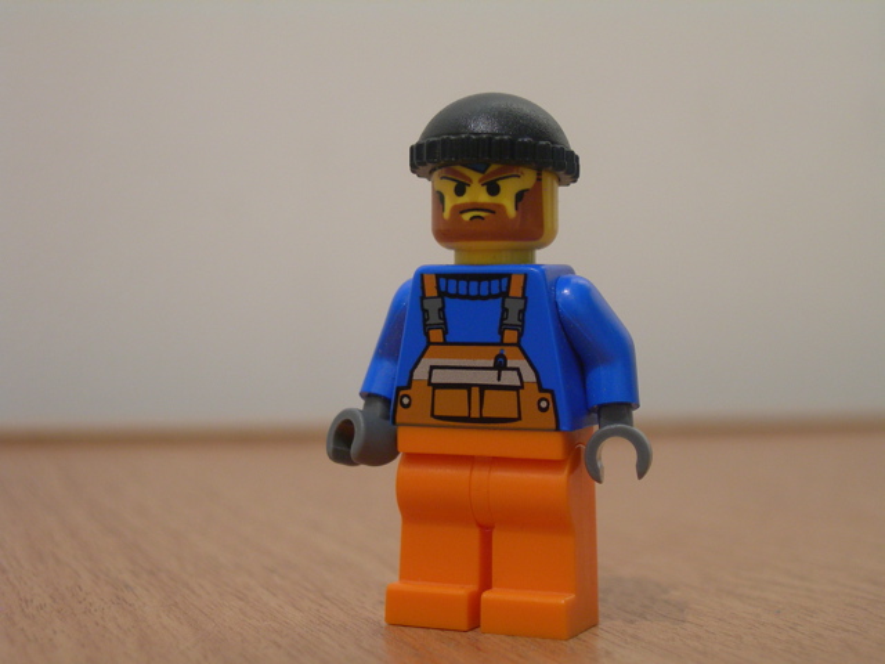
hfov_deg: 27.0
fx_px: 1841
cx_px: 442
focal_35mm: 72
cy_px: 332
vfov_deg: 20.4
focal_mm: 14.9
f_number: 3.7
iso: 183
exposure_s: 1/3.9
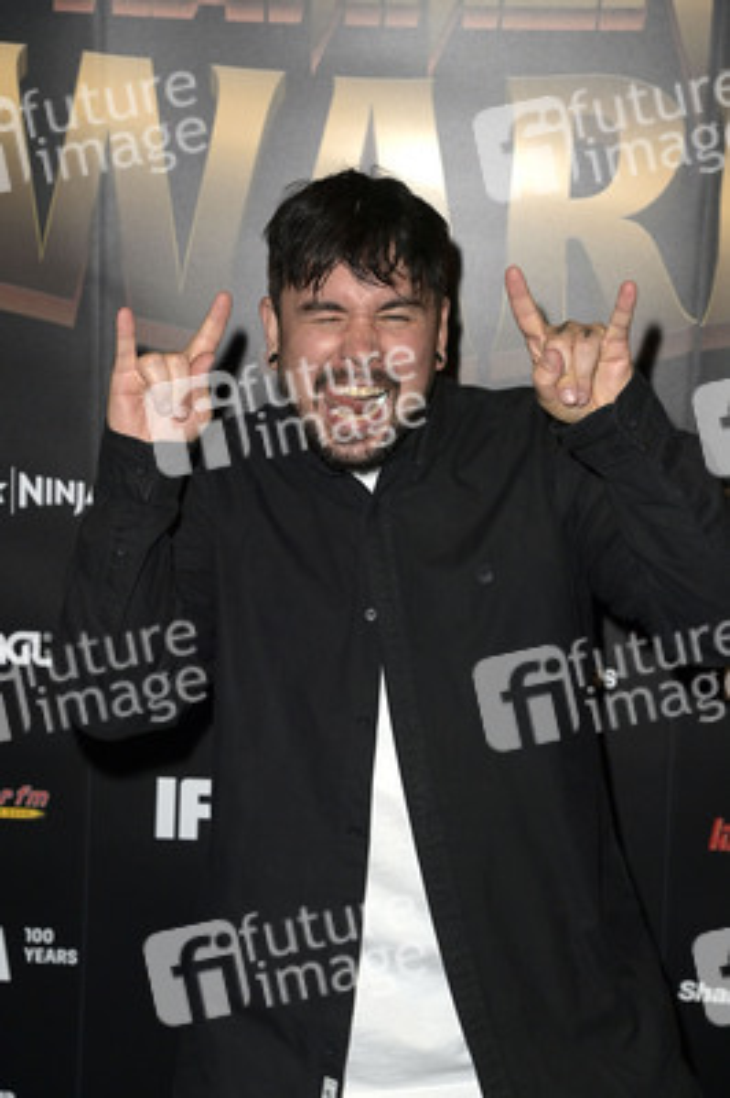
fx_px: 2011
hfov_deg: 20.6
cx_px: 365
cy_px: 549
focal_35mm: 66
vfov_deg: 30.5
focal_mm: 66
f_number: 5
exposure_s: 1/200
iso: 640
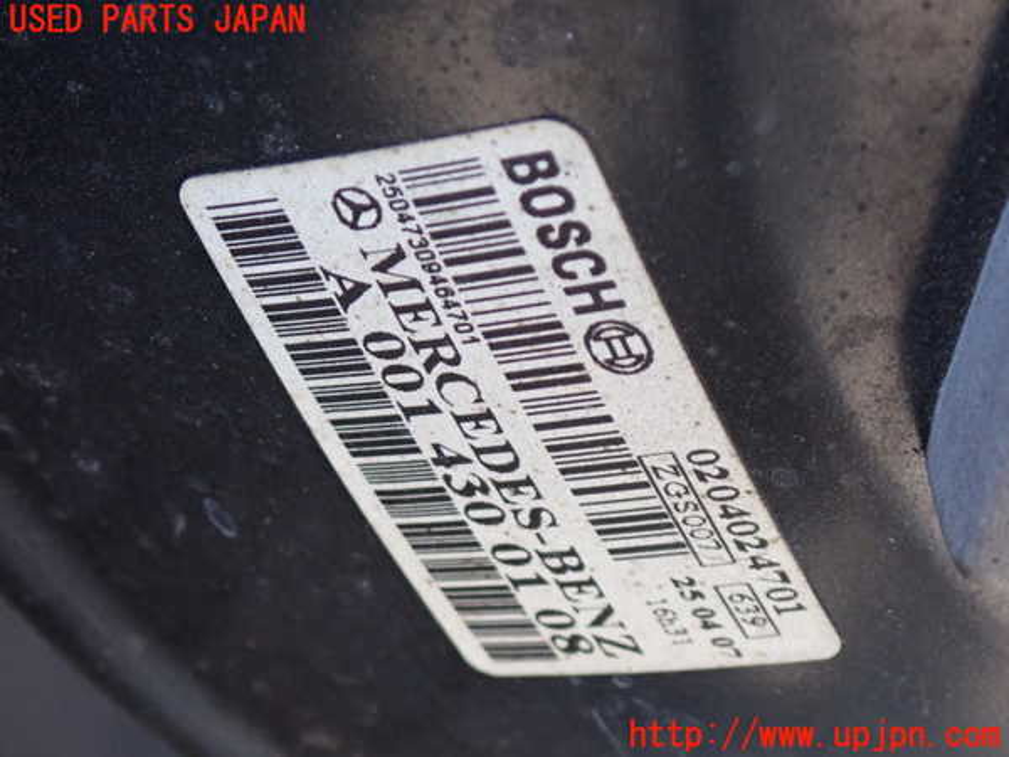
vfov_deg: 15.7
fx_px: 2740
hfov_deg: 20.9
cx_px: 504
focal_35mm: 94
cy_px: 378
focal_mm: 16.79
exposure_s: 1/60
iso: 800
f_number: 4.7
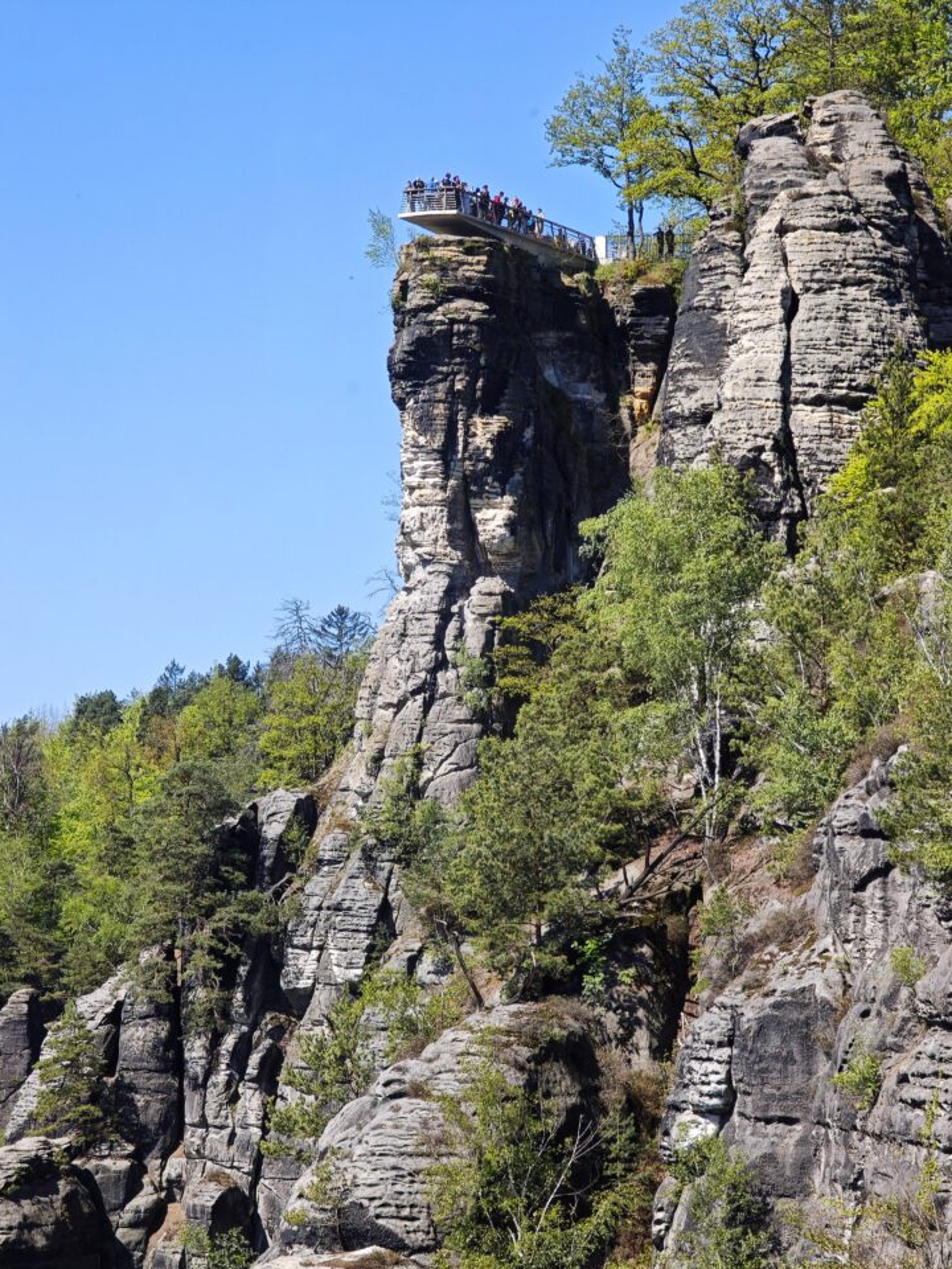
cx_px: 463
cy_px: 653
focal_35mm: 128
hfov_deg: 11.6
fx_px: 4694
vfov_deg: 15.4
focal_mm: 19.4
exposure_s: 1/823
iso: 50
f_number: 2.5
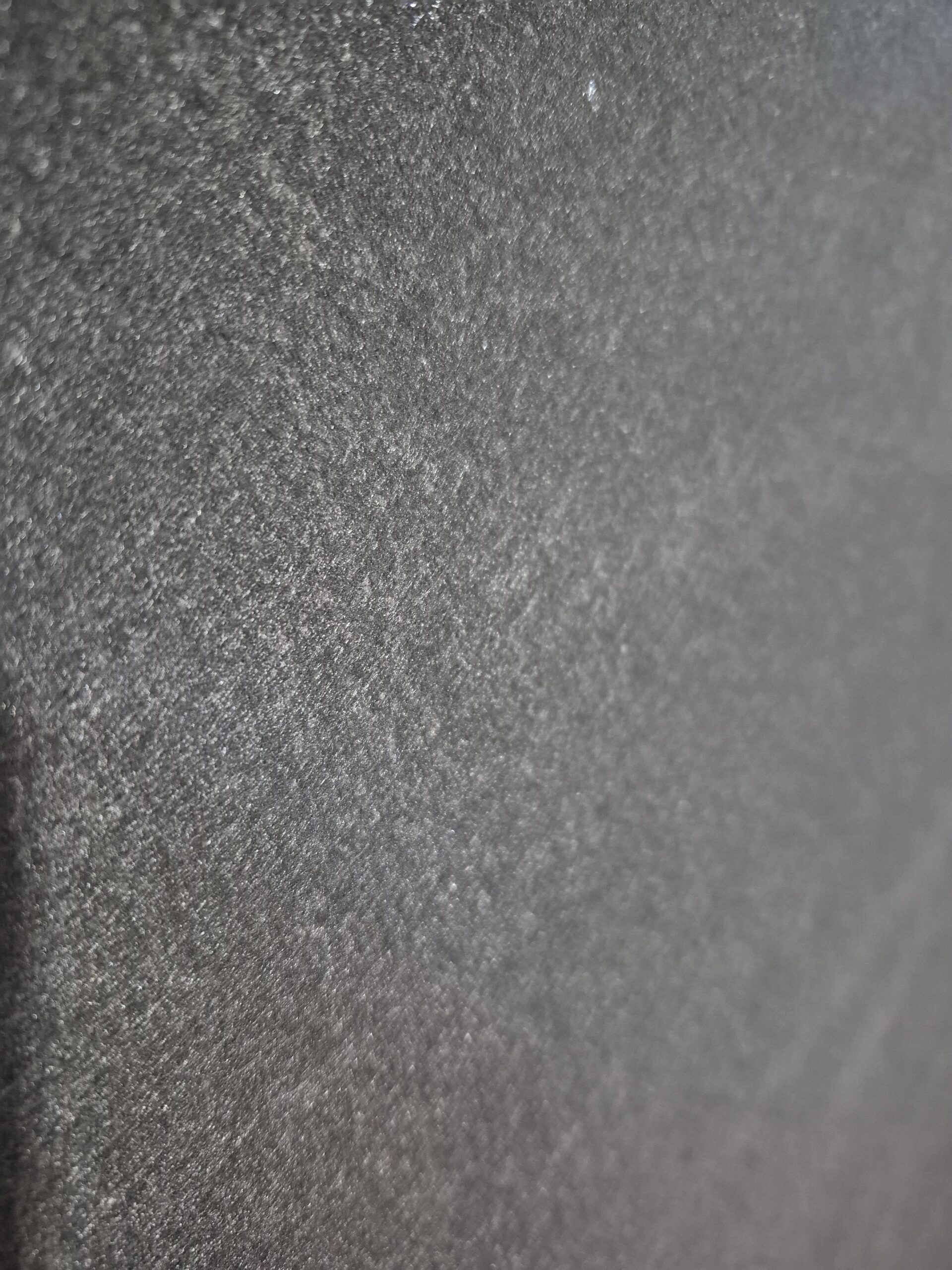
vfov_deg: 73.9
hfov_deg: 58.9
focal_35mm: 23
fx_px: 843
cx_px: 476
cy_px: 635
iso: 1250
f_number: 1.8
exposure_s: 1/50
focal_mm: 5.4
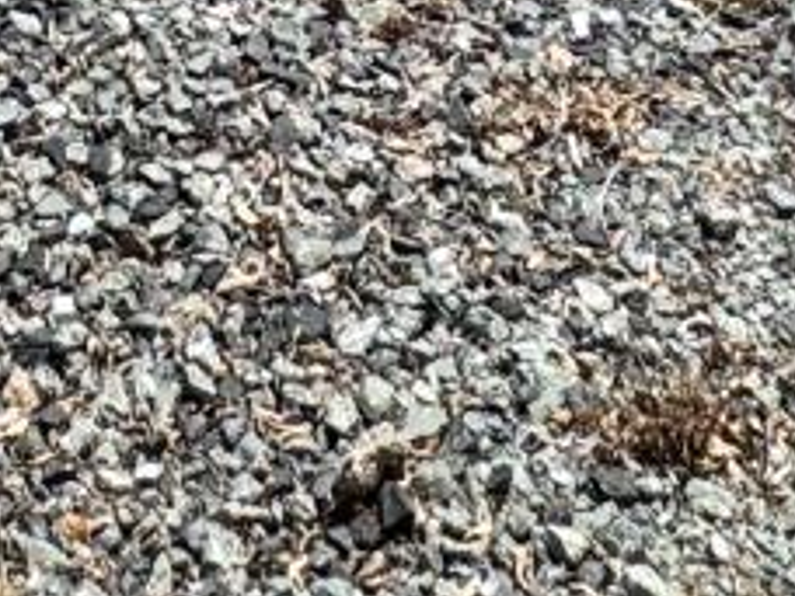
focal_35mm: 92
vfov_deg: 11.5
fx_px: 2113
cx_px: 98
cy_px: -1044
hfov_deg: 20.9
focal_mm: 2.22
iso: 50
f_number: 2.2
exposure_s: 1/1927
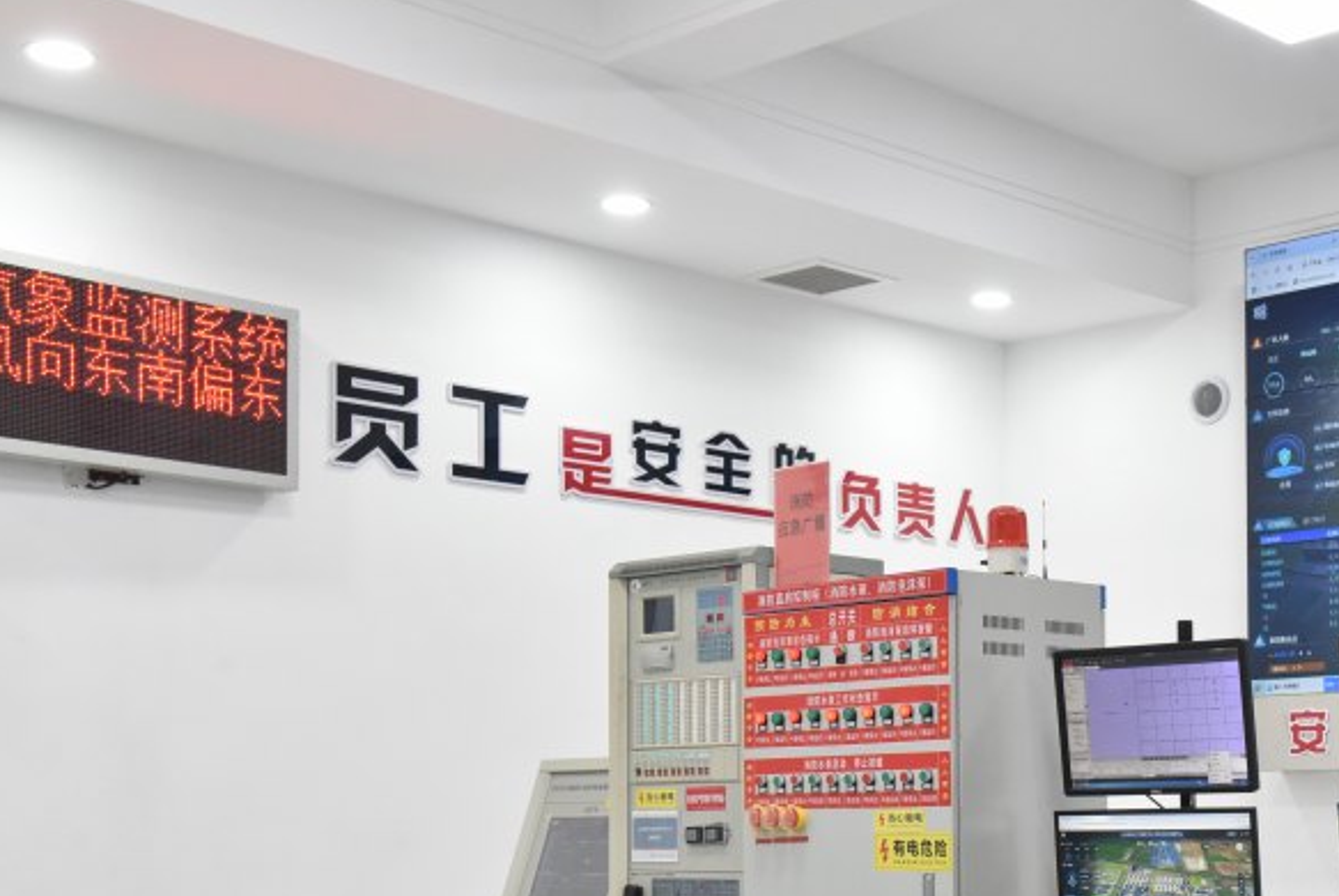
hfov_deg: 32.5
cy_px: 701
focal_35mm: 60
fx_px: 2234
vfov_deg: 22.4
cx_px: 1063
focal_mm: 35
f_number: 8
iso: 3200
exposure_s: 1/100
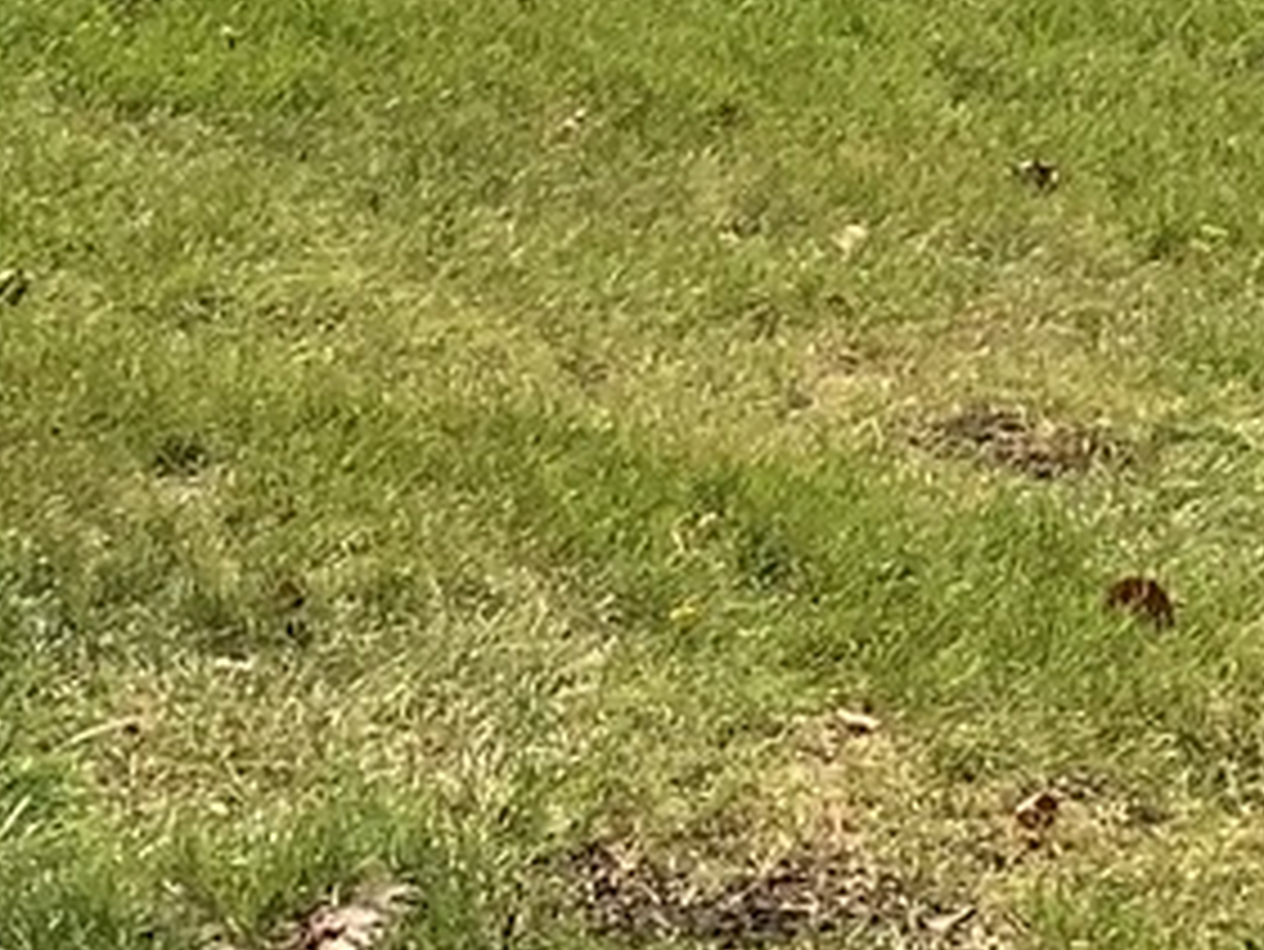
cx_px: 940
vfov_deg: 9.0
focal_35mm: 159
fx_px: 5808
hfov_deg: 12.4
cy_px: -648
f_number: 2.4
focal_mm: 3.3
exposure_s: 1/1431
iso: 25
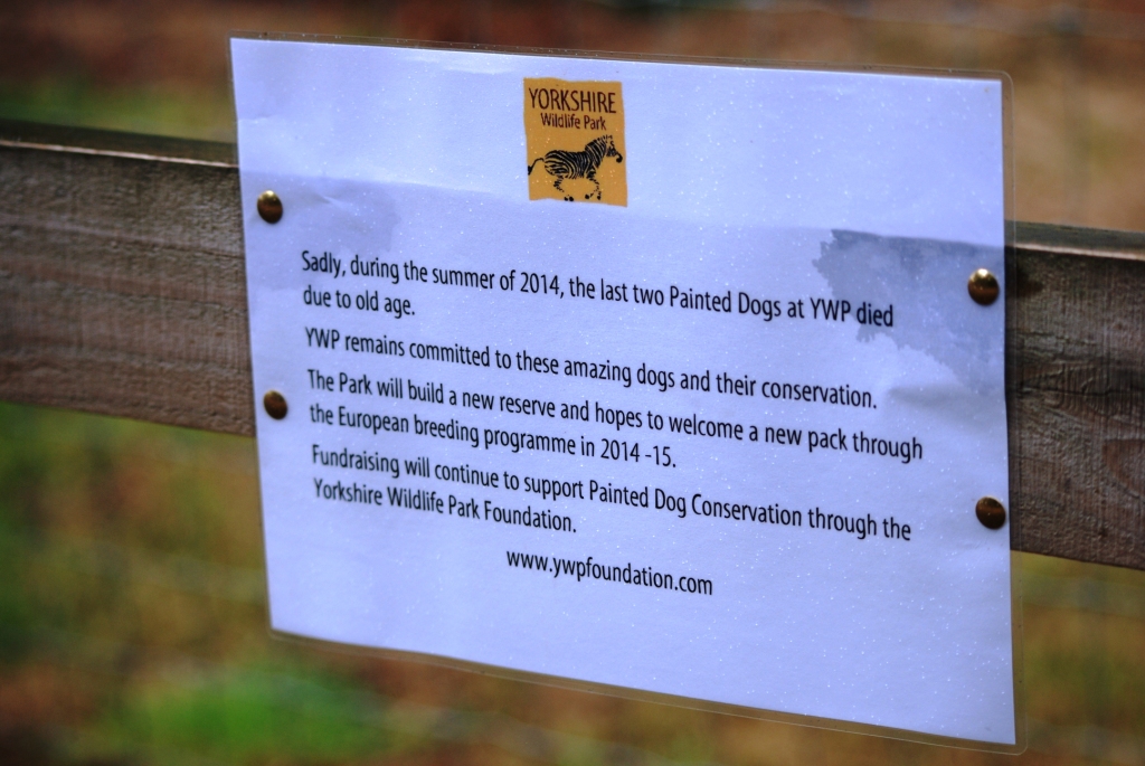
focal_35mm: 105
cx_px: 572
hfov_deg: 19.4
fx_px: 3343
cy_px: 383
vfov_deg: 13.1
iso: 200
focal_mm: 70
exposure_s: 1/320
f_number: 4.5
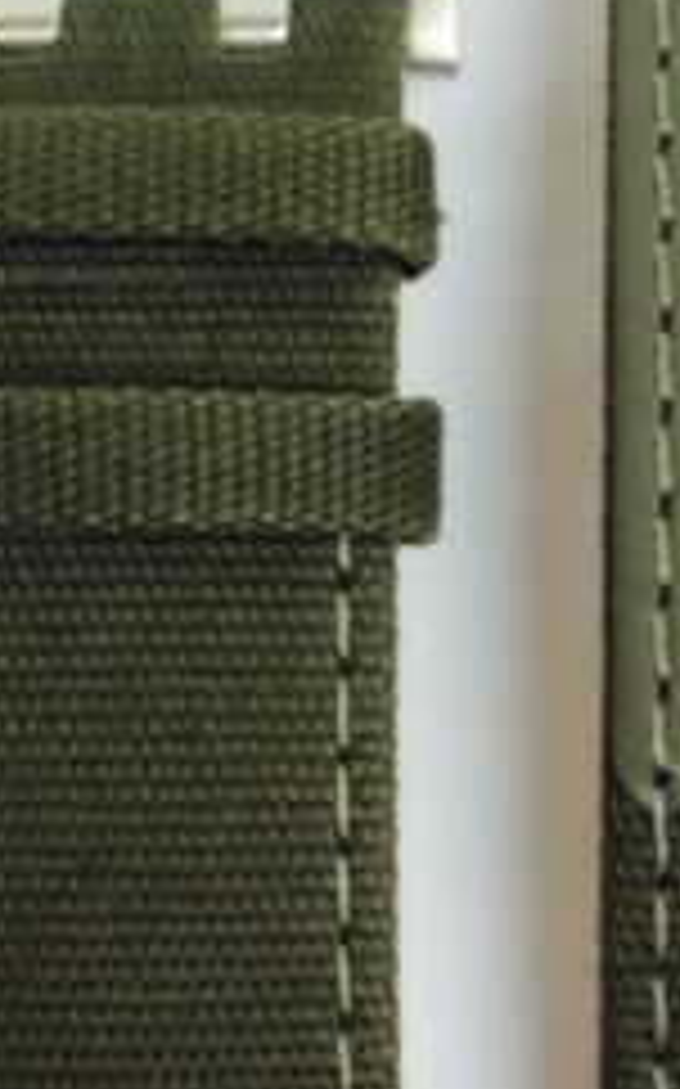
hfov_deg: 16.4
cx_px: 477
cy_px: 531
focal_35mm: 79
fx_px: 2345
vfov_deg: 26.2
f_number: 2.2
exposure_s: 1/60
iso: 40
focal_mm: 4.12
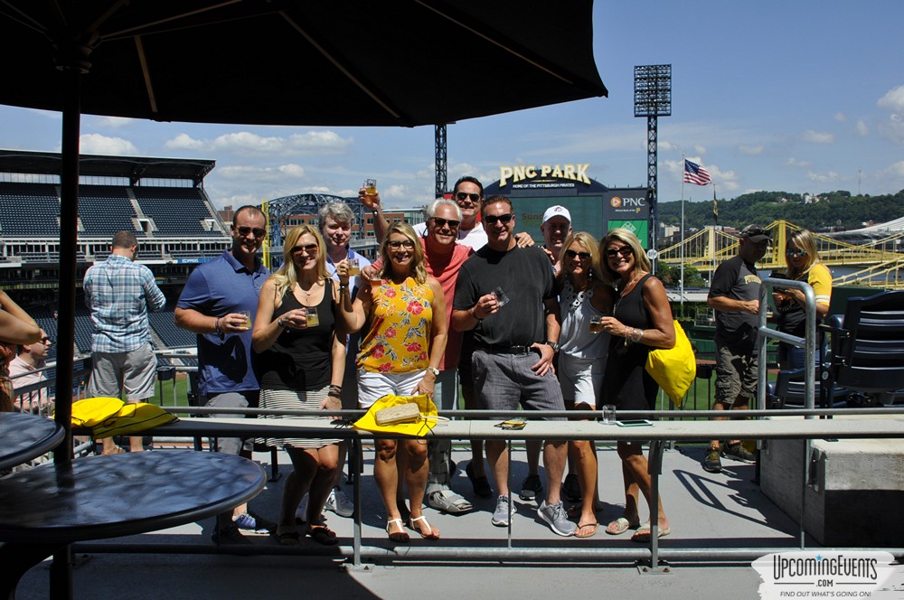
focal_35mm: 33
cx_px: 452
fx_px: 828
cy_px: 300
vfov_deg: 39.9
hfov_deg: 57.3
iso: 200
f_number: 9
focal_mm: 22
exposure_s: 1/320
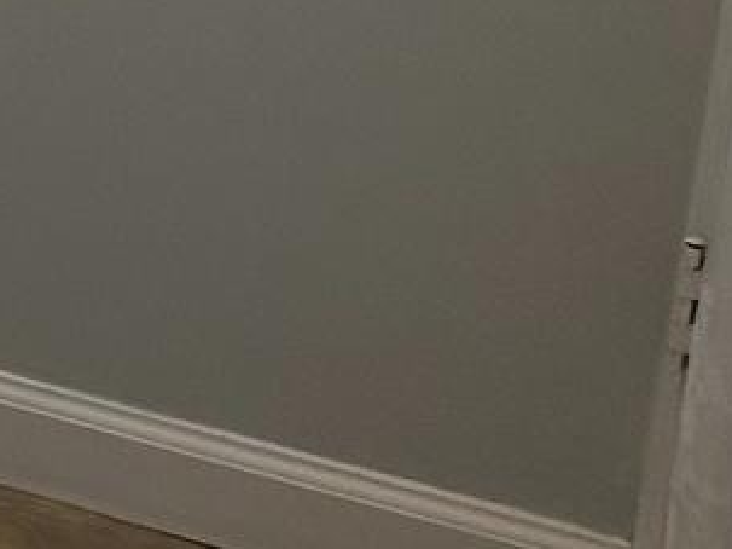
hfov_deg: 8.7
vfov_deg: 7.8
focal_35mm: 176
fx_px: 3720
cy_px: -803
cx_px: -1650
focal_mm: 5.7
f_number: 1.5
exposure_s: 1/120
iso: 100
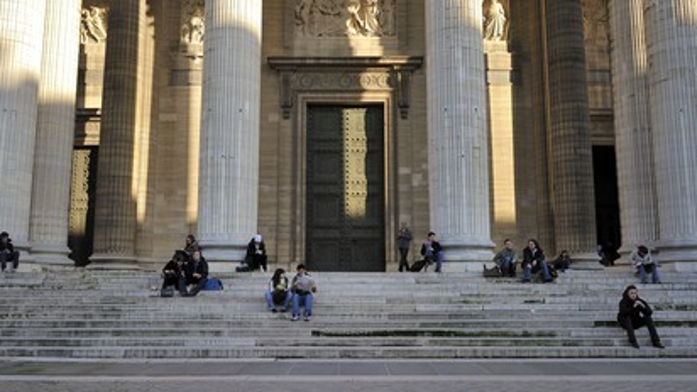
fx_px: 573
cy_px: 169
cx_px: 347
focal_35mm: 31
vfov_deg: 37.7
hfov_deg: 62.6
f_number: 7.1
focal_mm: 29
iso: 200
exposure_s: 1/100
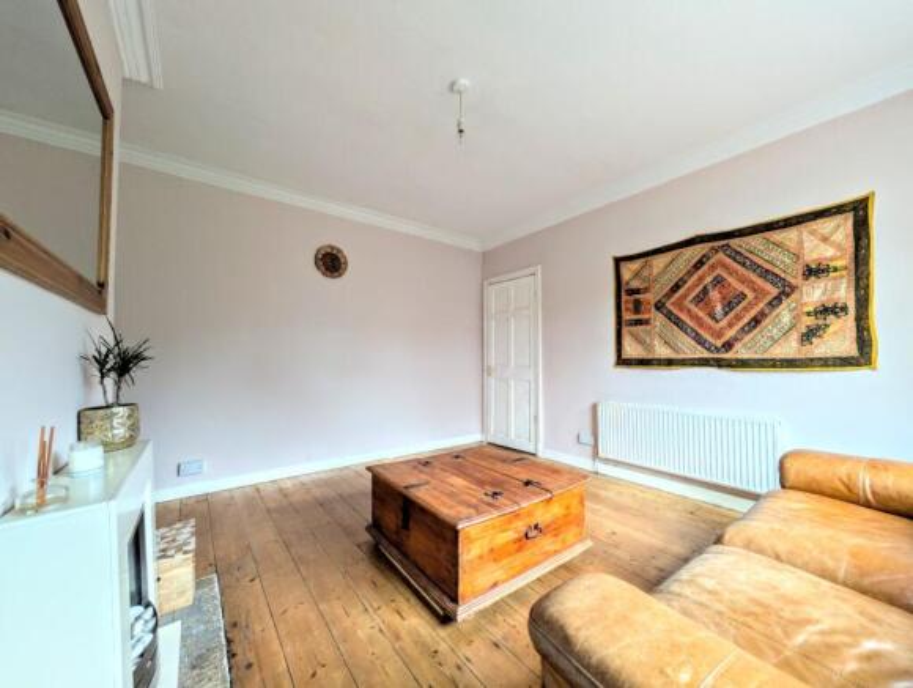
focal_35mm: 12
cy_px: 344
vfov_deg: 94.7
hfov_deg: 110.4
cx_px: 456
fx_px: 317
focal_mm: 2.02
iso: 122
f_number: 1.7
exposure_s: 1/15
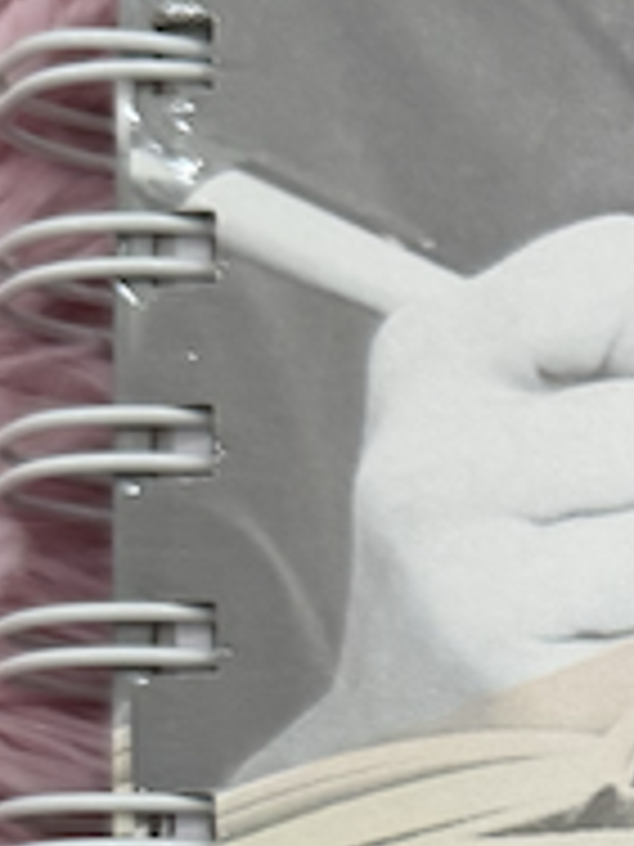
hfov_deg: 10.3
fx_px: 3199
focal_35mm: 131
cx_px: 1340
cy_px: 1251
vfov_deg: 14.1
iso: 200
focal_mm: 6.76
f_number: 1.78
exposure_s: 1/50
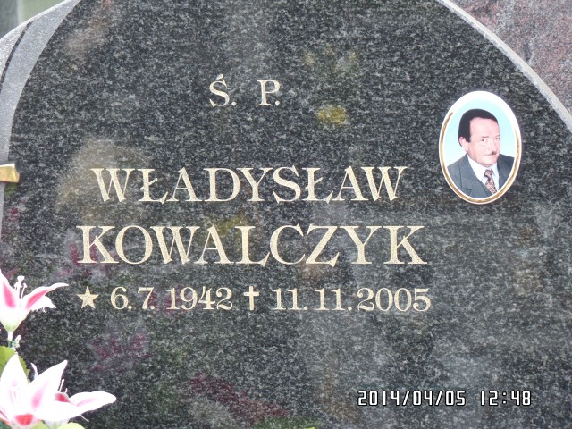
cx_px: 286
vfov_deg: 13.0
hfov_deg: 17.3
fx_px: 1884
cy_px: 214
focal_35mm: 114
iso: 100
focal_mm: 20.3
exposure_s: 1/90
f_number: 4
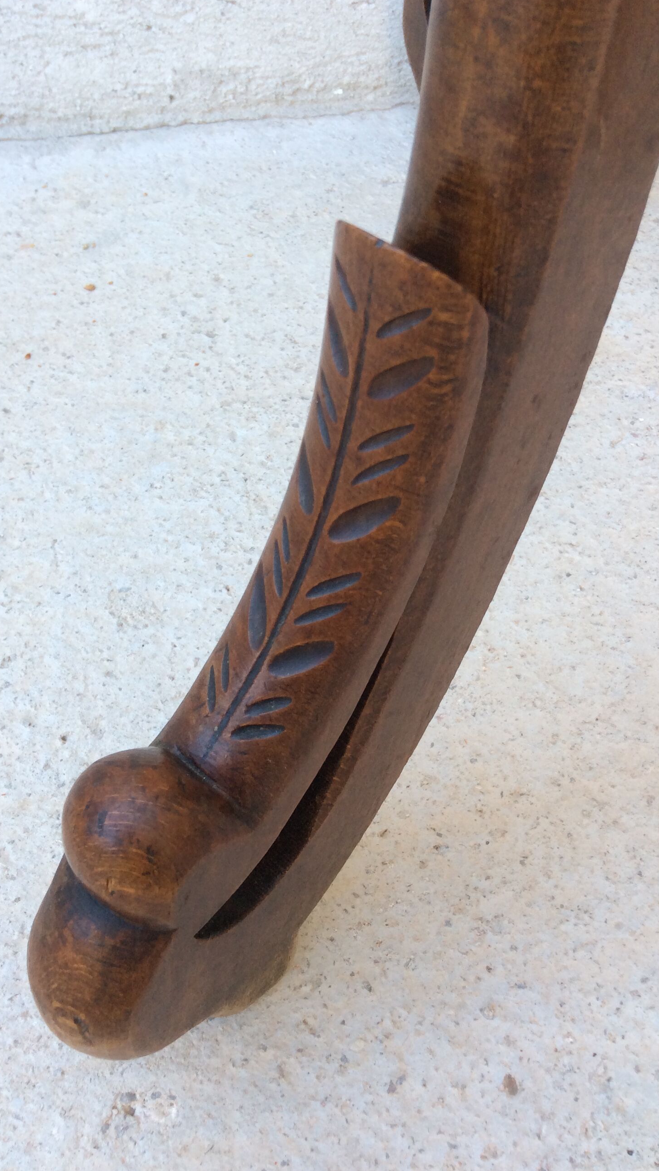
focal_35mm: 35
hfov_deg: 33.7
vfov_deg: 56.6
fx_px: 1087
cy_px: 586
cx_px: 320
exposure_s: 1/50
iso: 32
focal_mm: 3.3
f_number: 2.4
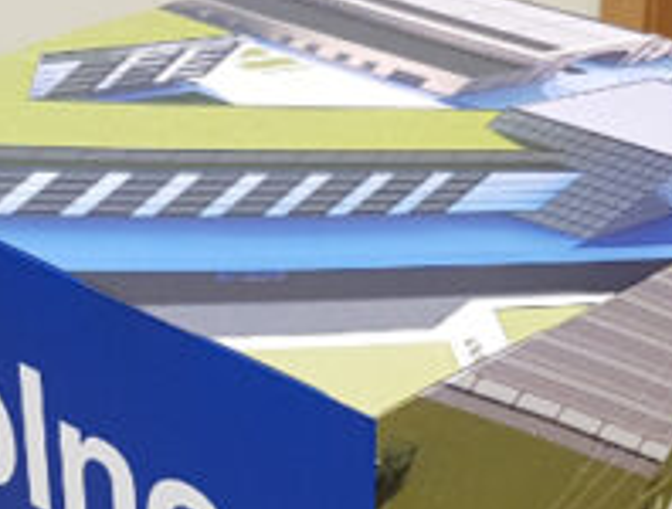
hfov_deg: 24.9
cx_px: 348
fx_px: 1520
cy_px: 582
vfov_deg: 18.2
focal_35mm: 78
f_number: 1.7
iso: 200
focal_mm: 4.3
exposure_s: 1/33
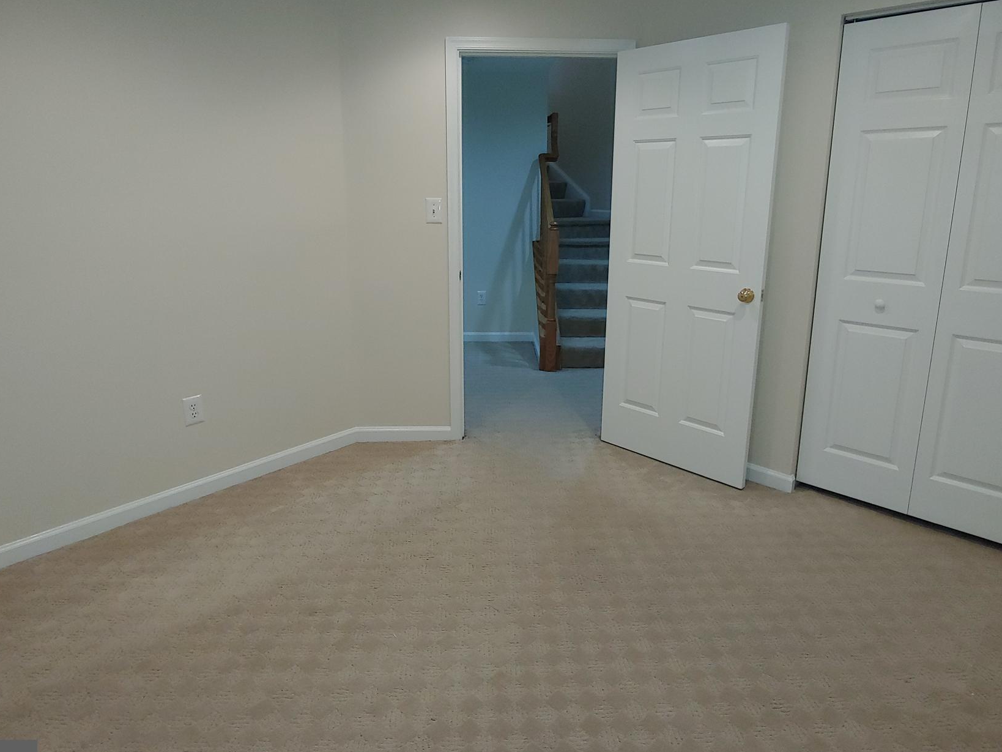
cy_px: 320
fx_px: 579
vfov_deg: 65.6
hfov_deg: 81.7
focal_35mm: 20
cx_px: 511
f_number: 1.9
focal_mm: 2.18
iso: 150
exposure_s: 1/30
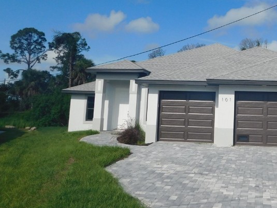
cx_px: 232
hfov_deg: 40.7
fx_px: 352
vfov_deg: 32.5
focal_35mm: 44
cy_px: 65
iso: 125
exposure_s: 1/800
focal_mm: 4
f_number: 6
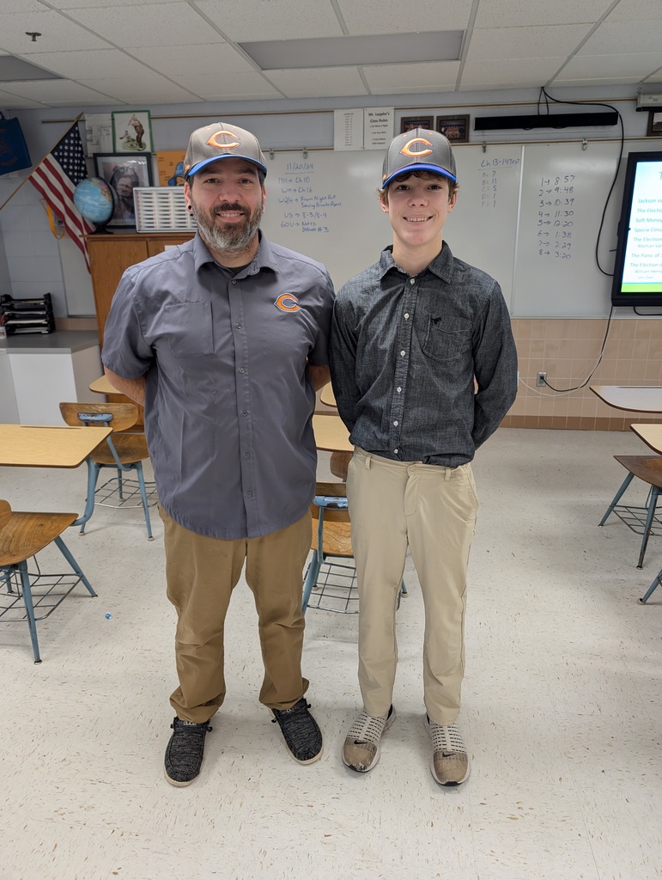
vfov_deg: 71.5
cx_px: 331
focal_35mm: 24
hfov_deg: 56.9
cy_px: 440
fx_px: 610
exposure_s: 1/40
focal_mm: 6.9
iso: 91
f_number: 1.68
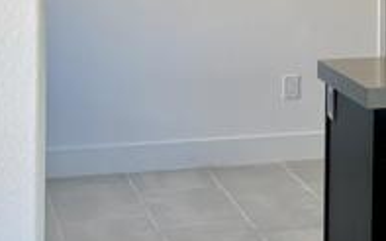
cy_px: -78
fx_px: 1504
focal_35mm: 143
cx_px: 772
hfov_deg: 12.8
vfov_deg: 9.0
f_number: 1.6
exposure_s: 1/122
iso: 40
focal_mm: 5.1
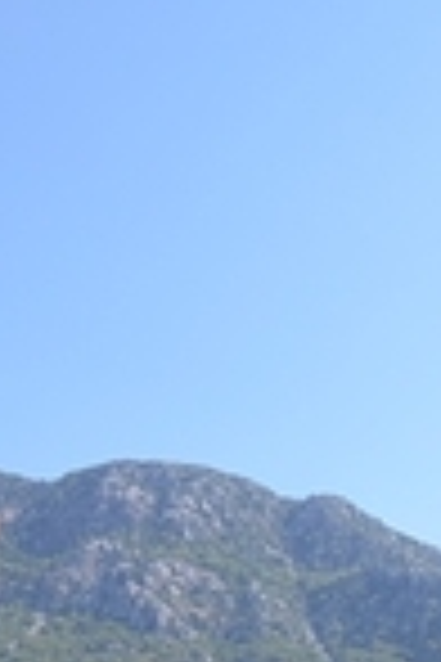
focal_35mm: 74
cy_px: 1009
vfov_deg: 22.3
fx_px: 1360
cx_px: 637
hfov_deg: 16.9
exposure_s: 1/200
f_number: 7.1
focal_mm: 10
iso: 100
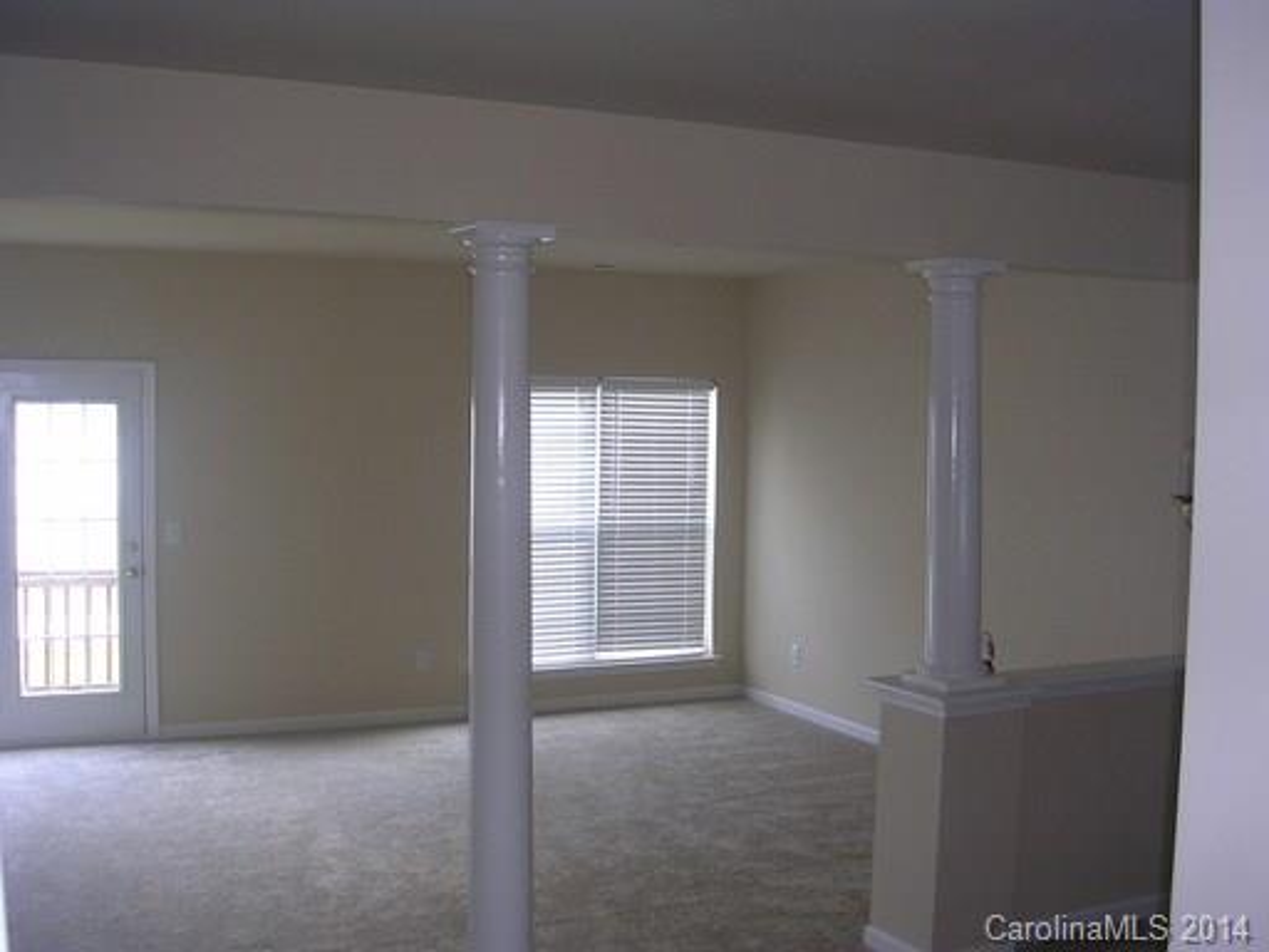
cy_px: 476
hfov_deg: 49.0
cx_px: 634
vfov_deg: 37.7
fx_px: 1393
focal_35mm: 38
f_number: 2.8
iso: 50
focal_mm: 5.8
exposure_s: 1/30
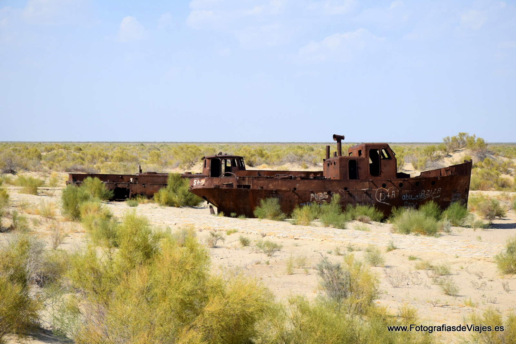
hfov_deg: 20.6
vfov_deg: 13.8
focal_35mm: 99
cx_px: 258
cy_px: 172
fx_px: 1419
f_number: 7.1
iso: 400
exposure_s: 1/2000
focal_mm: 66
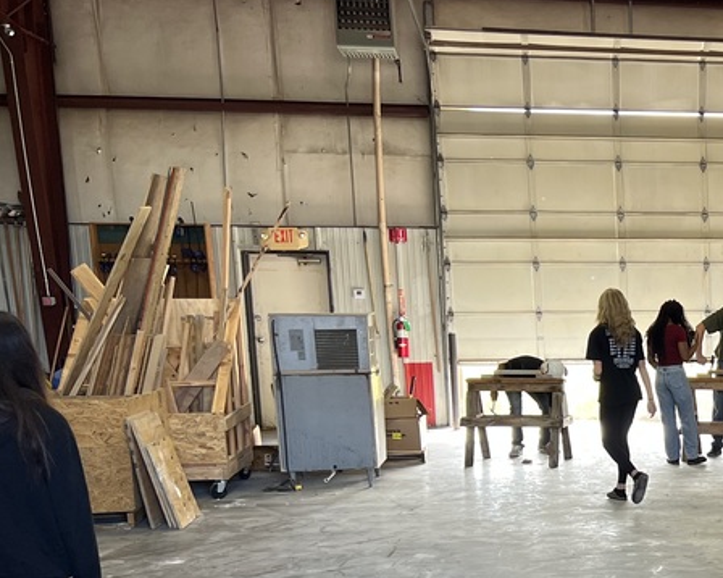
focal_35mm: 58
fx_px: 1241
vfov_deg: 25.3
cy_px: 531
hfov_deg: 29.3
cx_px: 800
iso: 64
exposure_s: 1/120
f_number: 1.5
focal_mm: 5.7
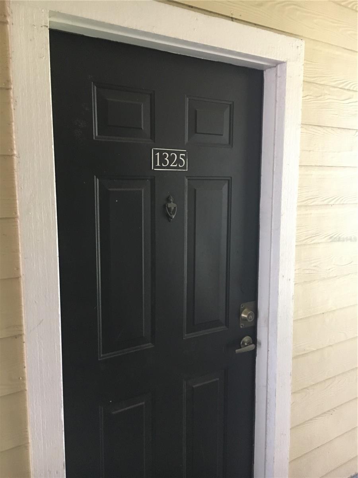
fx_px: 400
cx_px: 179
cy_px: 239
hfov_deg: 48.2
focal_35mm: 29
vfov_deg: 61.7
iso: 200
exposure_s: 1/20
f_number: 2.2
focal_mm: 4.15
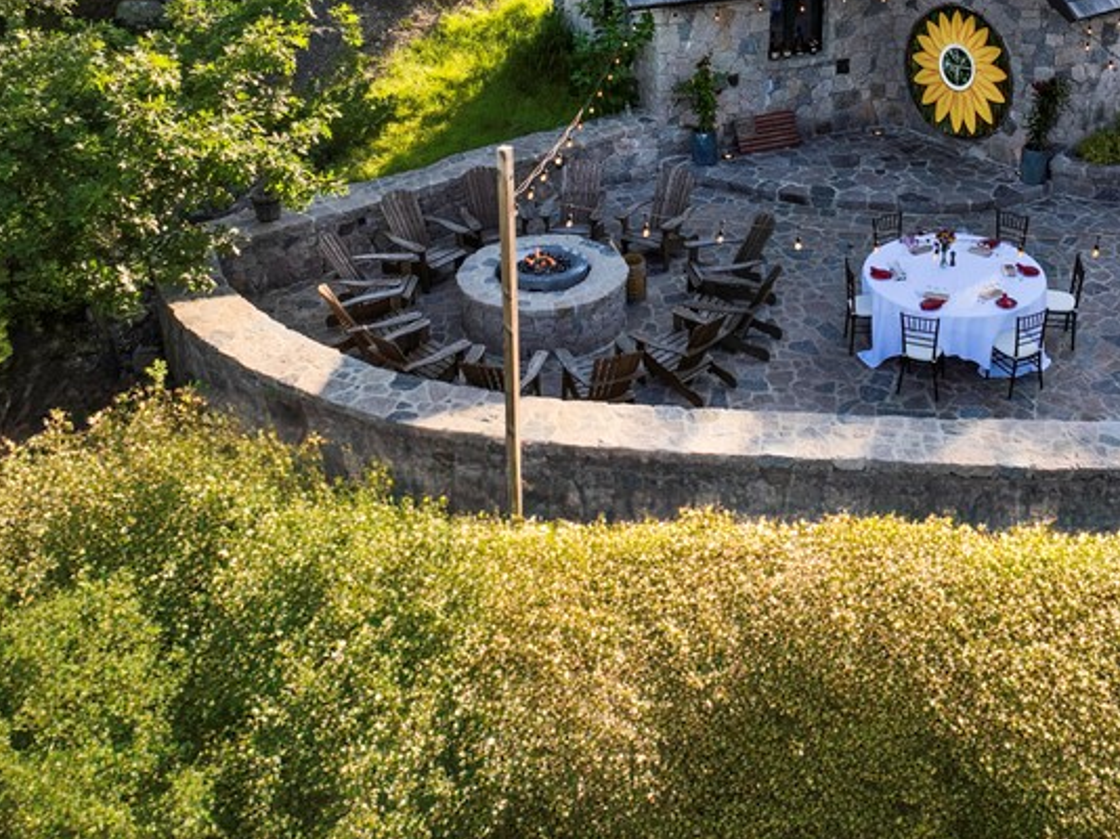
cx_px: 654
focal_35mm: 46
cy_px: 67
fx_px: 1488
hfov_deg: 41.1
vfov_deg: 30.0
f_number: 2.8
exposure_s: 1/15
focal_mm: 12.29
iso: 220
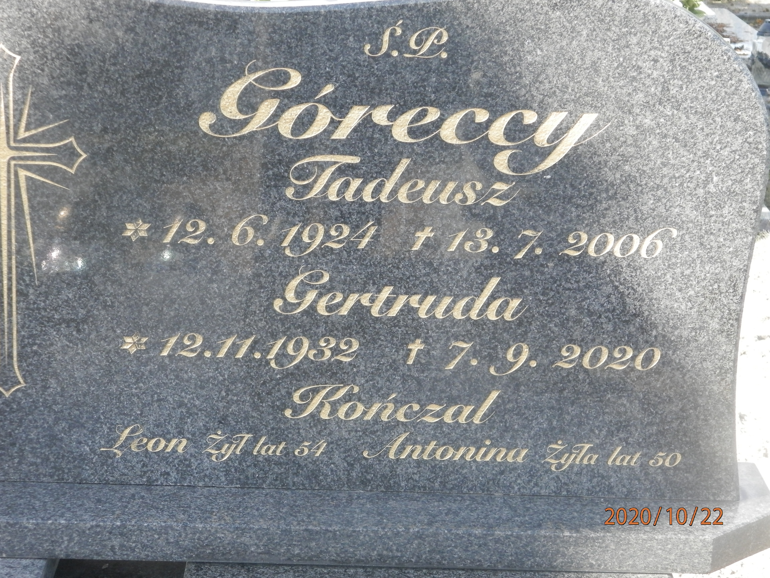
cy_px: 289
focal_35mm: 82
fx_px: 1824
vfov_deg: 18.0
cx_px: 385
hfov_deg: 23.8
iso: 200
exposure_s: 1/125
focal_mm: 14.6
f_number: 4.2
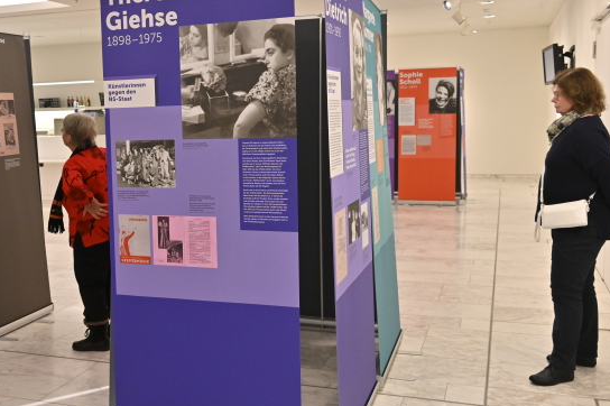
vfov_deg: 32.1
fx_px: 705
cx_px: 238
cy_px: 197
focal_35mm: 42
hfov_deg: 46.4
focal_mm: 31.5
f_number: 6.3
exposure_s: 1/125
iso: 2000
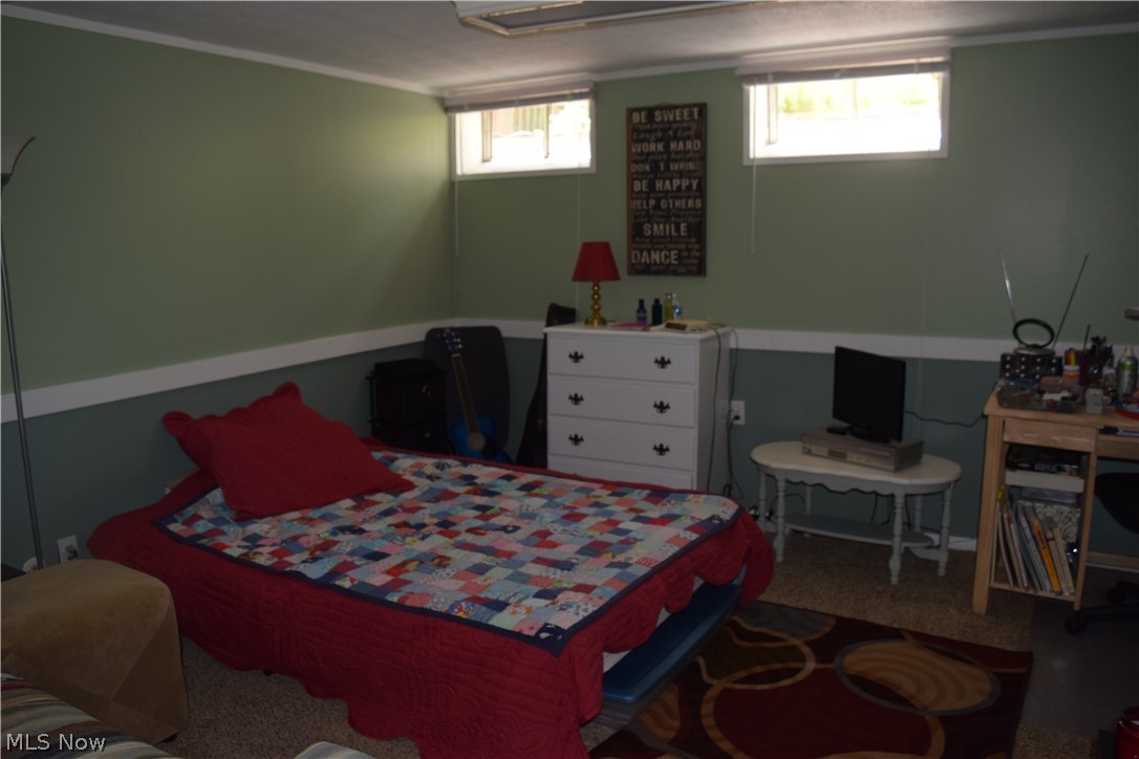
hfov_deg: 67.4
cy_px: 380
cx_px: 570
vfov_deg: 47.9
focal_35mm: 27
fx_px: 854
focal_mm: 18
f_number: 4.5
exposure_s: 1/80
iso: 800
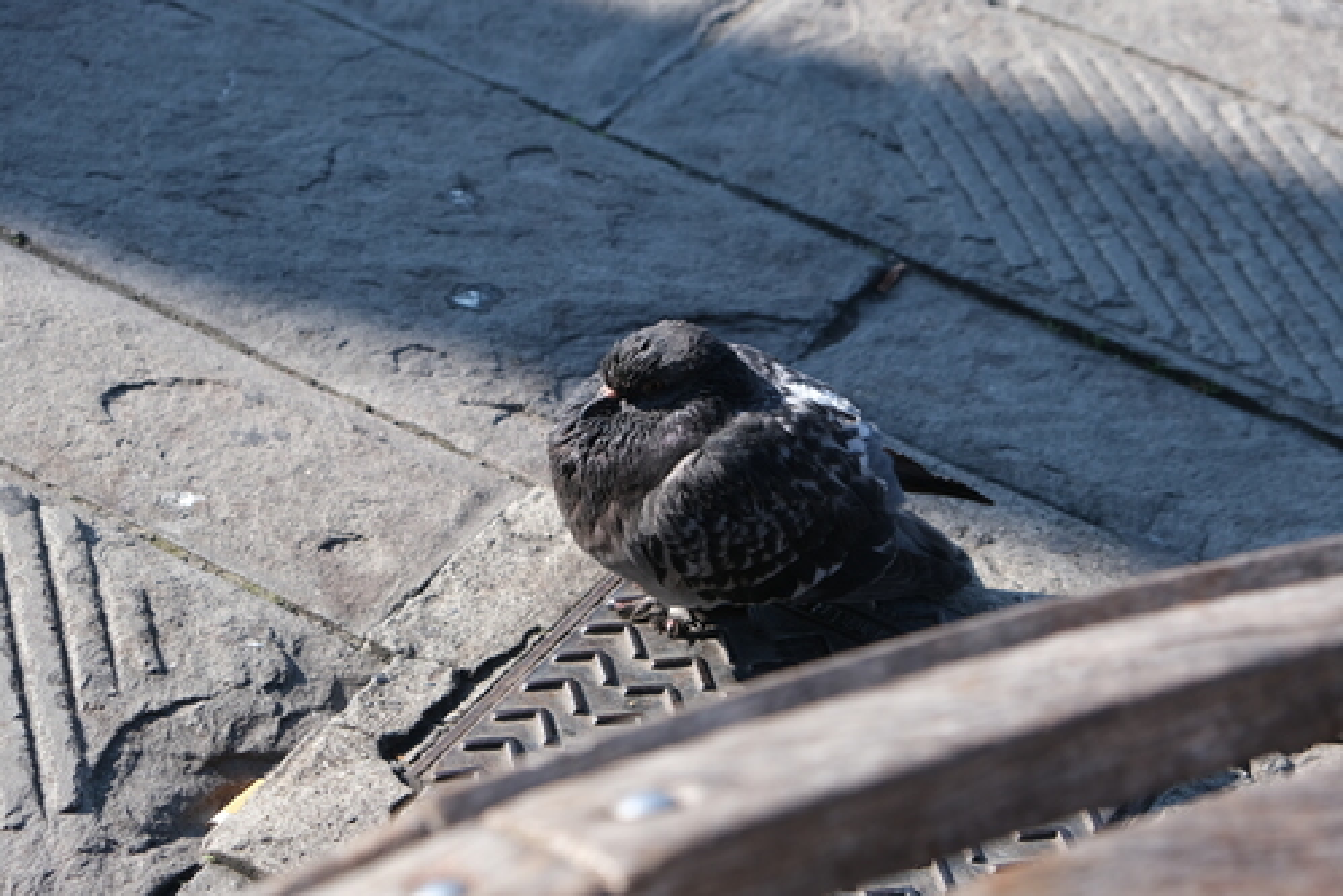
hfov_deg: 24.5
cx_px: 672
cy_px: 448
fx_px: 3097
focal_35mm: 83
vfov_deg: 16.5
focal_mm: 55
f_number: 5.6
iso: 160
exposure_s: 1/240
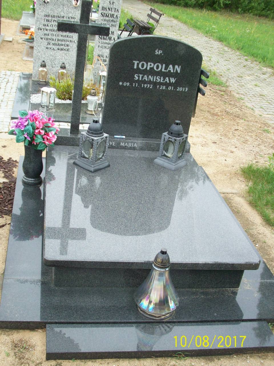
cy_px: 183
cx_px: 137
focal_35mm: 46
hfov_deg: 31.5
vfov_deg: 41.2
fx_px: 485
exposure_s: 1/96.2
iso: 80
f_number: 3.1
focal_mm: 7.6
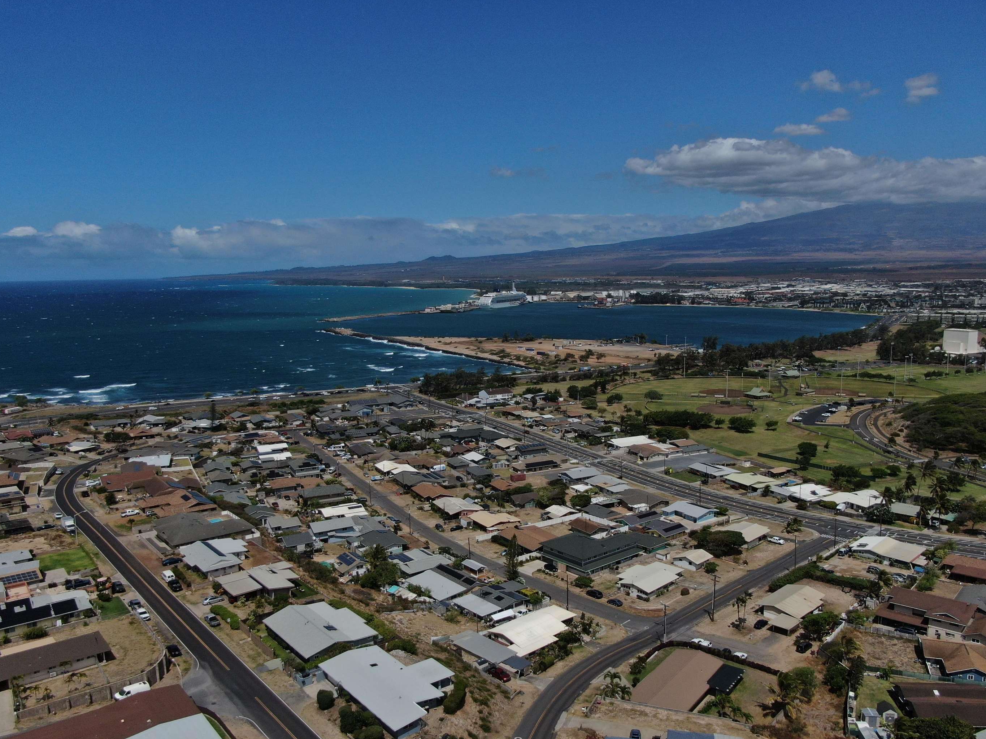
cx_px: 520
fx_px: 769
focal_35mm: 27
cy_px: 402
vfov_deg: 51.3
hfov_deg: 65.3
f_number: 2.8
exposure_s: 1/4000
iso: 100
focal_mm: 4.39
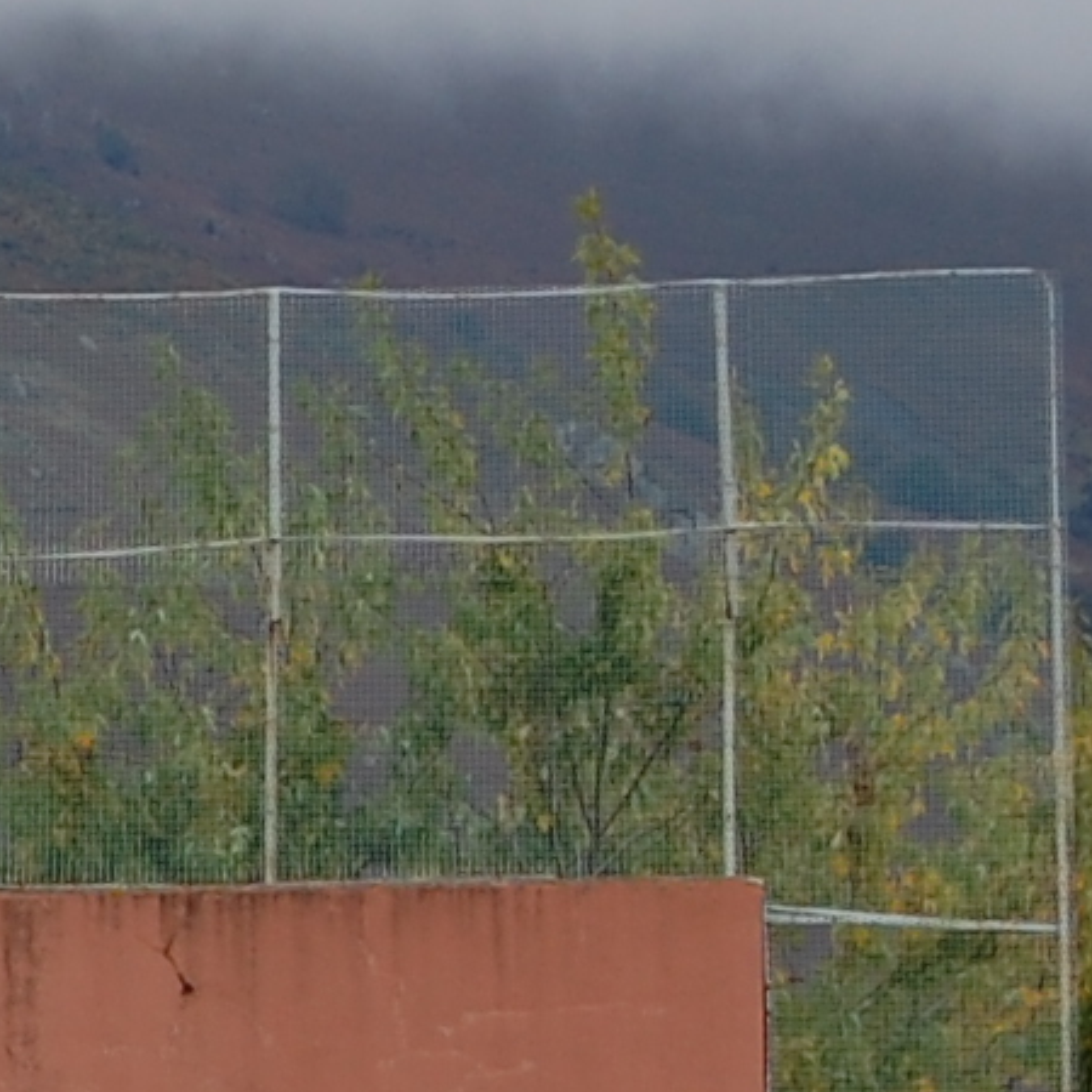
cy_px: 1255
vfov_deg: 3.7
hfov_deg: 3.7
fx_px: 16697
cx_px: -1585
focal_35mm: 468
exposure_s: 1/320
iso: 200
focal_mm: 55
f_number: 8
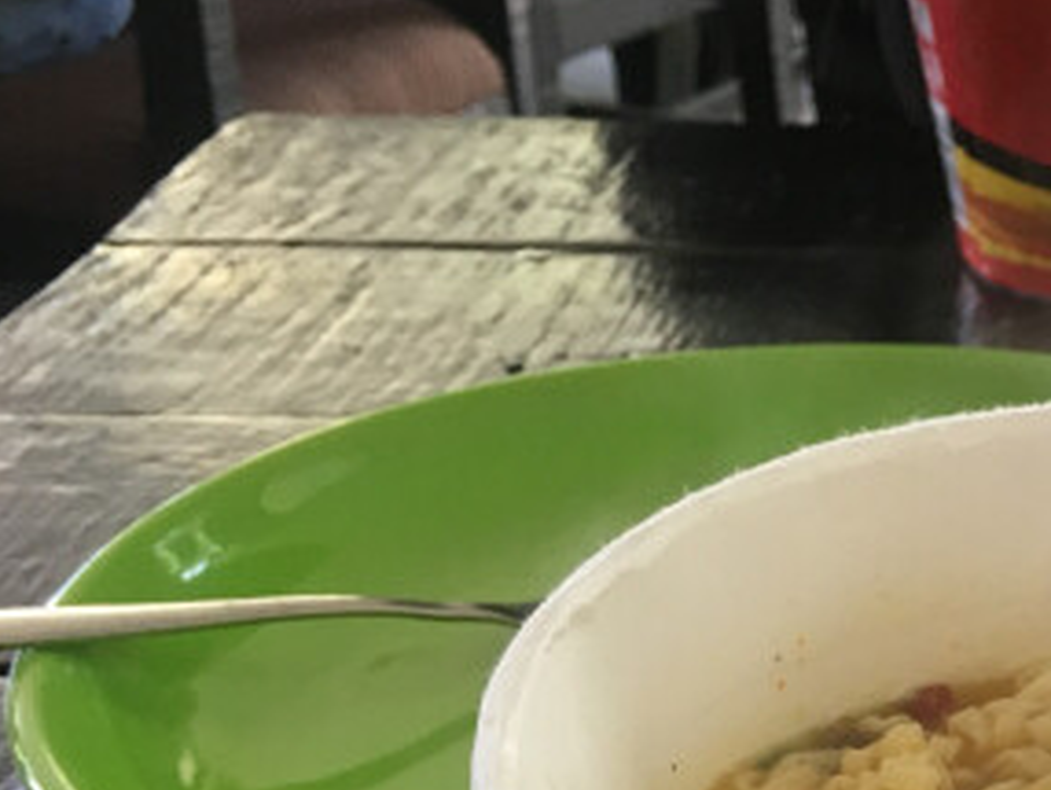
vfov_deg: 17.7
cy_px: 823
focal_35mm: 81
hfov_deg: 21.5
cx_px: 1404
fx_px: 2461
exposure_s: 1/33
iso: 50
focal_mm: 4.15
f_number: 2.2
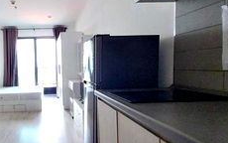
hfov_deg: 69.0
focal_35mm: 24
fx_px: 149
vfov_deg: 51.1
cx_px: 53
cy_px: 78
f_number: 2.2
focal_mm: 1.3
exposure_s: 1/50
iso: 125
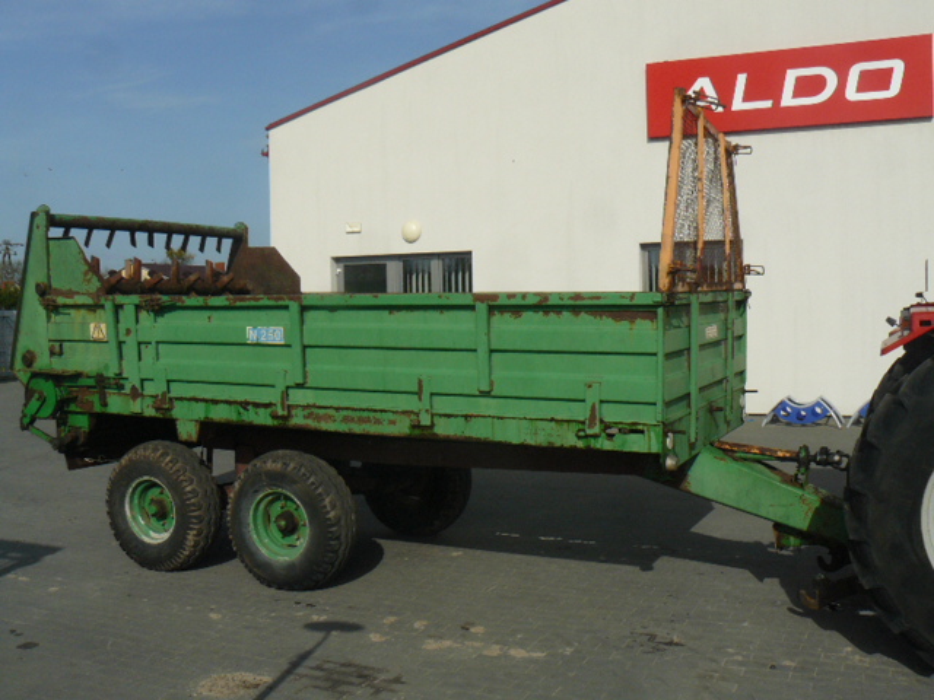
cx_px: 467
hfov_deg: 51.4
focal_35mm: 36
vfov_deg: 39.7
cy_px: 350
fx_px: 971
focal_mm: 6
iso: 100
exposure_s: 1/500
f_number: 7.1
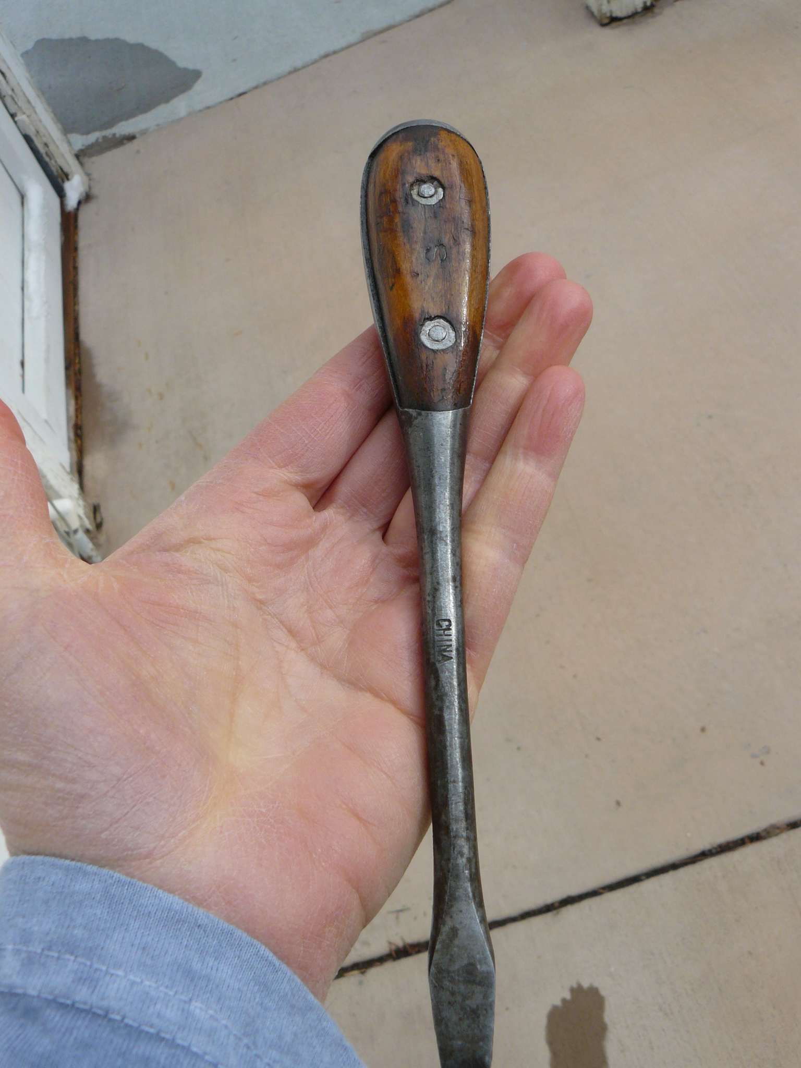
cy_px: 534
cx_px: 400
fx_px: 1111
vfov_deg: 51.4
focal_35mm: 36
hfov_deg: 39.7
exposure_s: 1/200
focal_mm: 6
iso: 100
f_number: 5
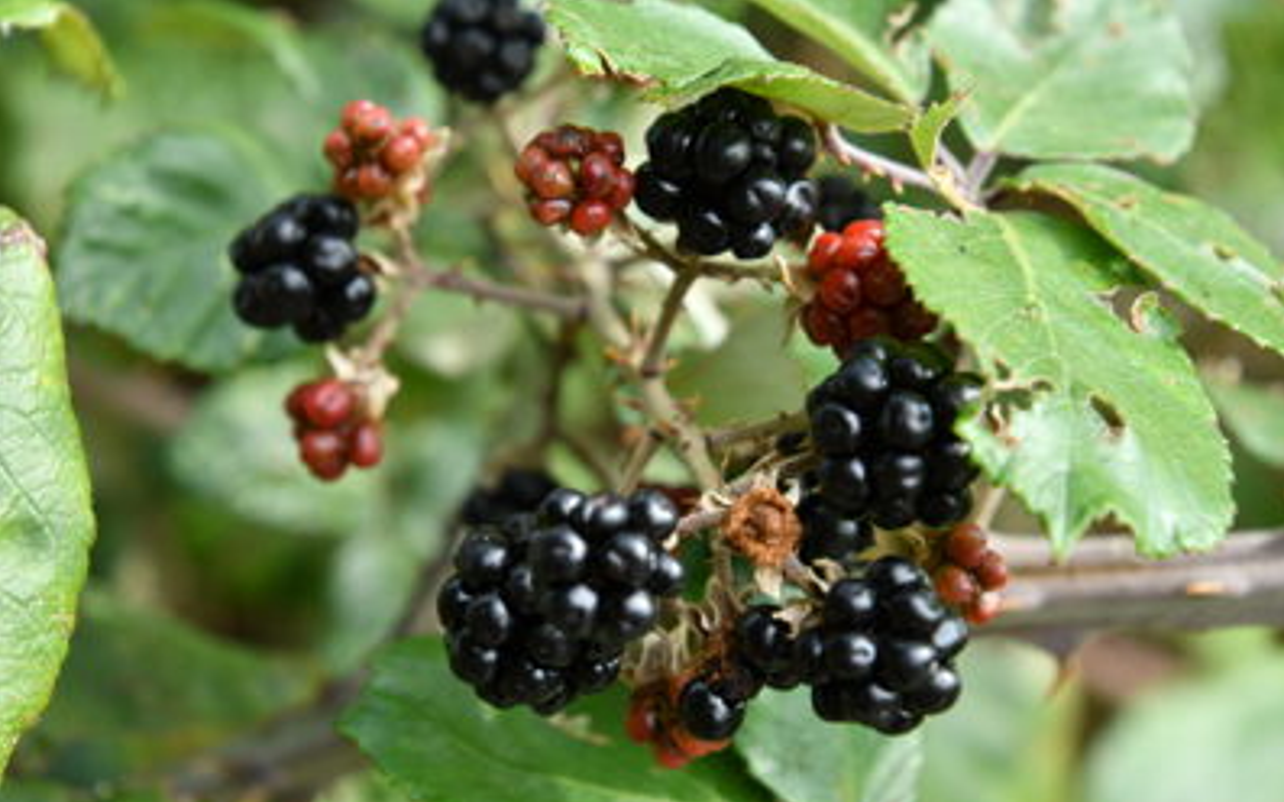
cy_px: 377
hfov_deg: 13.6
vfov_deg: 8.5
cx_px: 644
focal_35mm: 154
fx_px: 5388
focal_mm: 100
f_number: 8
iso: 100
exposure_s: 1/40
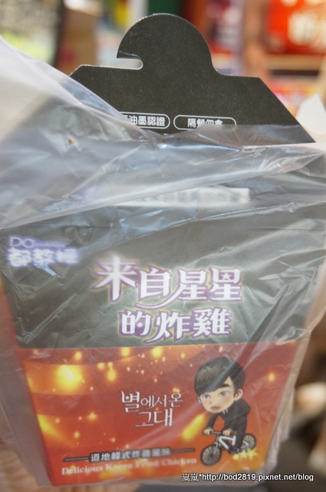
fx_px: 511
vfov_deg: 51.3
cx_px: 163
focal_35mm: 38
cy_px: 246
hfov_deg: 35.4
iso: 1250
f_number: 4.5
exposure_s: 1/60
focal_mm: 25
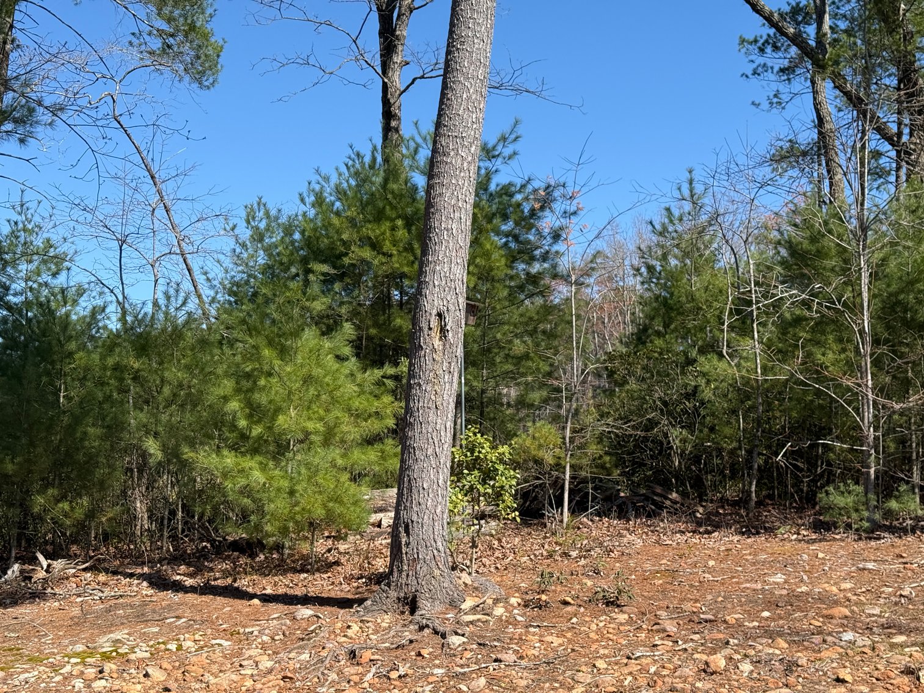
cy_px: 346
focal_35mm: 48
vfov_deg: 30.3
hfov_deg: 39.7
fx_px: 1281
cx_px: 462
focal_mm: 6.76
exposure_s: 1/3378
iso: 100
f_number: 1.78
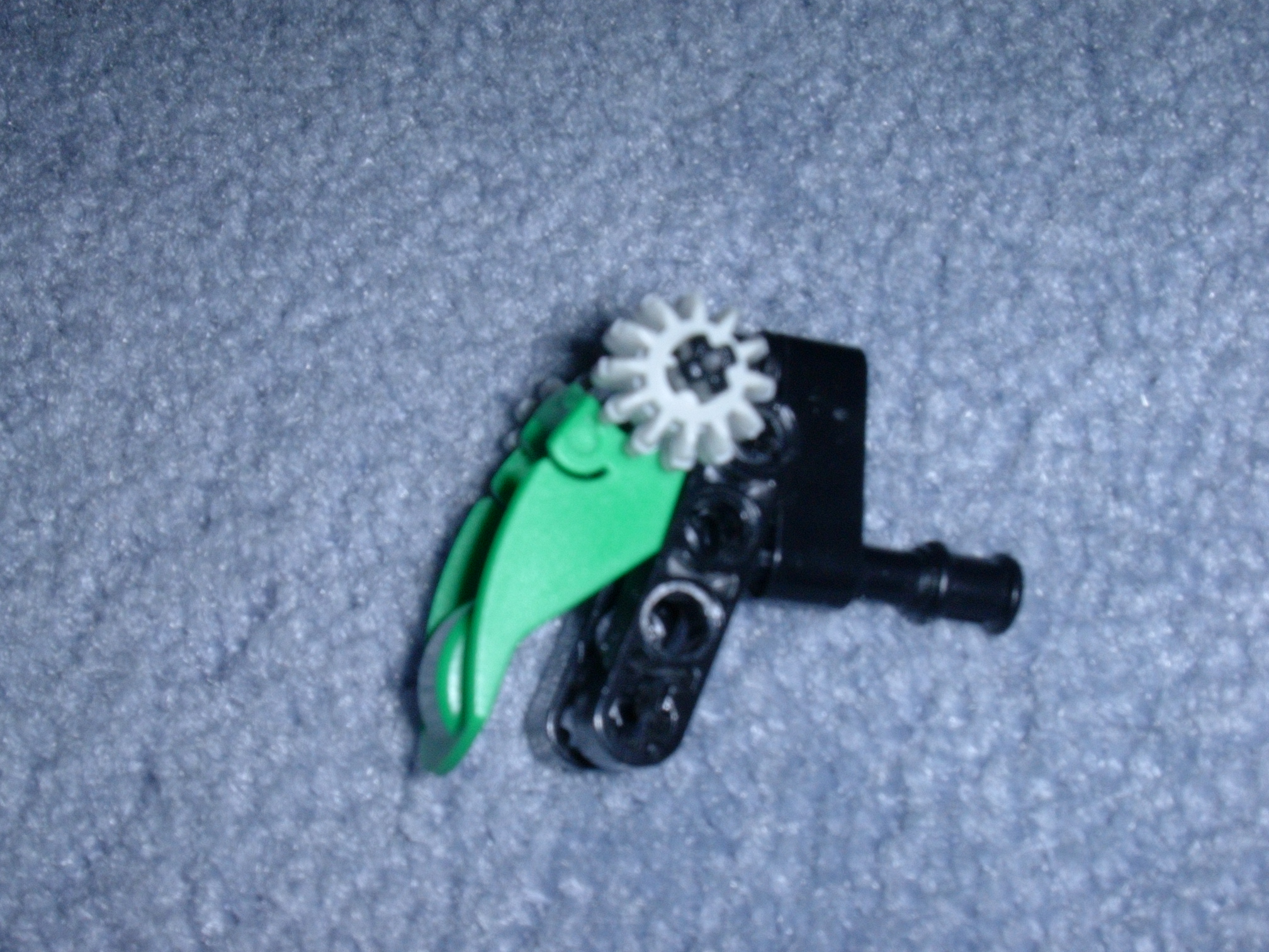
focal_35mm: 56
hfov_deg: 34.3
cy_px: 476
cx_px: 634
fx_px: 2053
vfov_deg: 26.1
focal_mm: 8.4
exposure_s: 1/64
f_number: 6.4
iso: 70
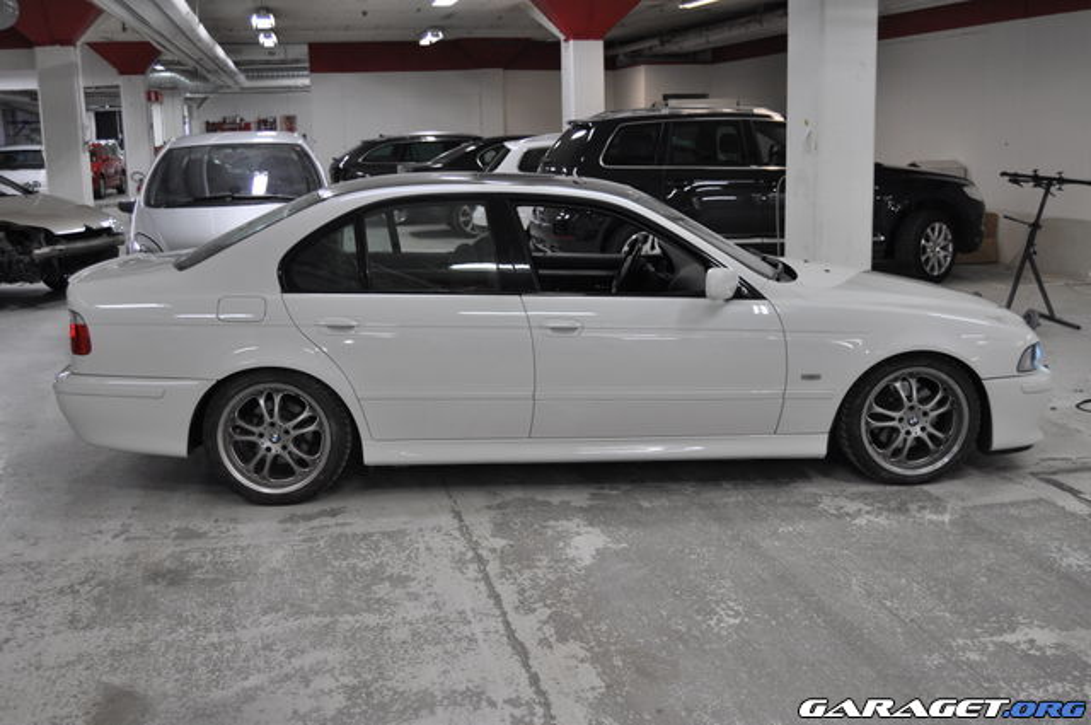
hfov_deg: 49.6
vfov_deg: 34.1
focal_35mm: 39
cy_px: 362
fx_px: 1180
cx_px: 546
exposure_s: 1/80
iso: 500
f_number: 4
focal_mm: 26
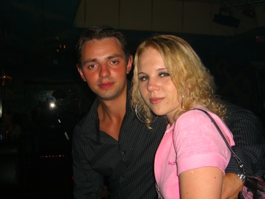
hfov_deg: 49.0
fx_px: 291
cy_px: 100
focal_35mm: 38
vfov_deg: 37.7
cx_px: 132
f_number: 2.8
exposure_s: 1/60
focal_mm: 7.9
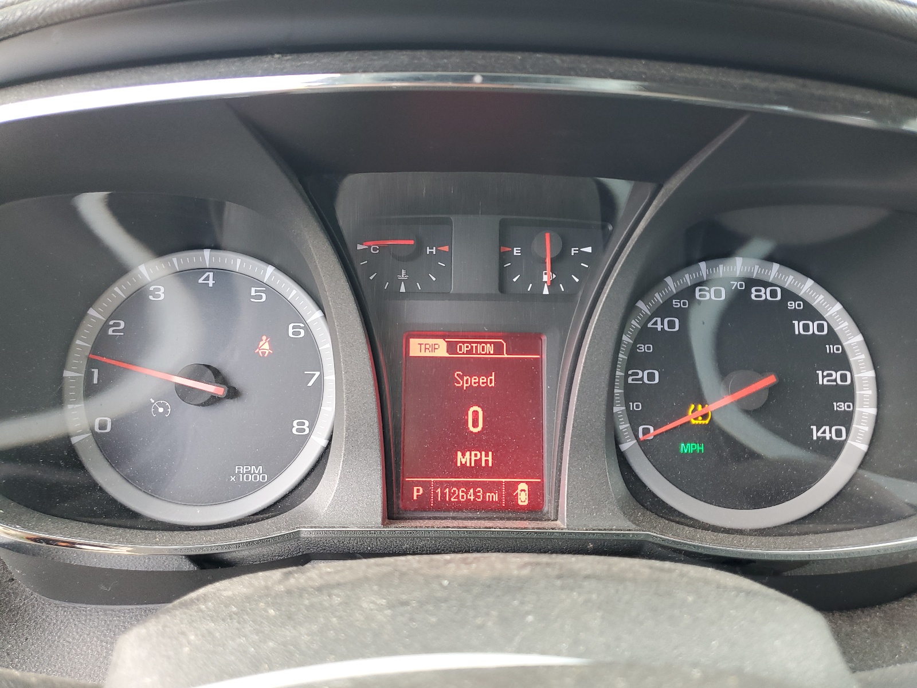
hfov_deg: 67.3
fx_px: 689
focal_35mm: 26
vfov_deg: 53.1
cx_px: 458
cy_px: 344
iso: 67
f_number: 1.5
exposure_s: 1/60.2
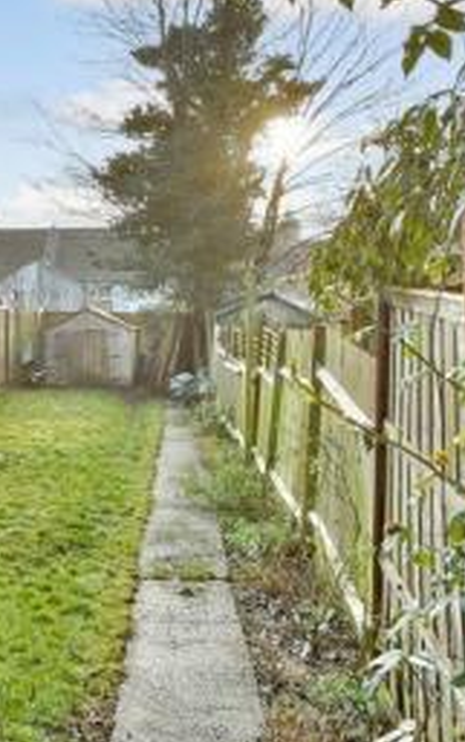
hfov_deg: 28.7
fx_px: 789
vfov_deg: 50.0
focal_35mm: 39
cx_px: -85
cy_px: 296
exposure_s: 1/160
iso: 500
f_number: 6.3
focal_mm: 10
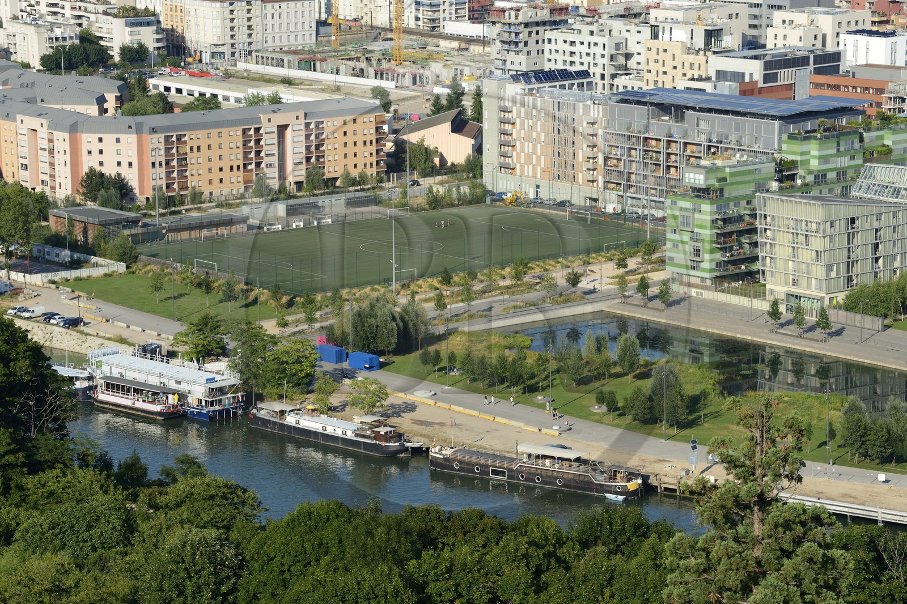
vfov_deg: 11.0
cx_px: 454
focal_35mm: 125
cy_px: 302
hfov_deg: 16.4
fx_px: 3148
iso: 200
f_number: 10
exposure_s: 1/250
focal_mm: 125
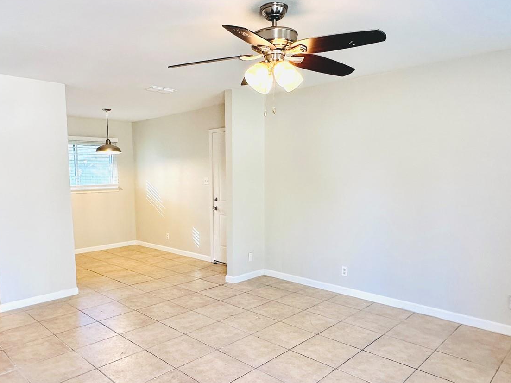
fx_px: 384
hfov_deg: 67.1
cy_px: 216
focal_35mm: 26
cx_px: 224
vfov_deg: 52.9
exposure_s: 1/120
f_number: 2.2
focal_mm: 2.22
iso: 250
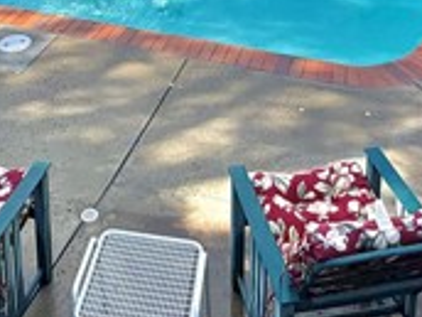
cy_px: -118
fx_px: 634
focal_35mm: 52
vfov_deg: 23.9
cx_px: 167
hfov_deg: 36.7
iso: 25
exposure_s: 1/770
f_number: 2.2
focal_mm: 2.22
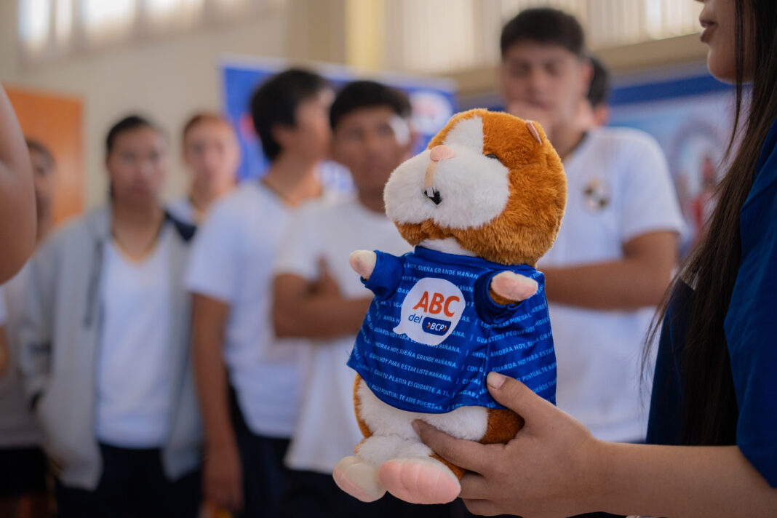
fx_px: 863
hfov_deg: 48.5
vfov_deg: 33.4
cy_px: 259
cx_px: 388
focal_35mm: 40
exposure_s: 1/250
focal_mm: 40
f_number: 2.5
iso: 2000
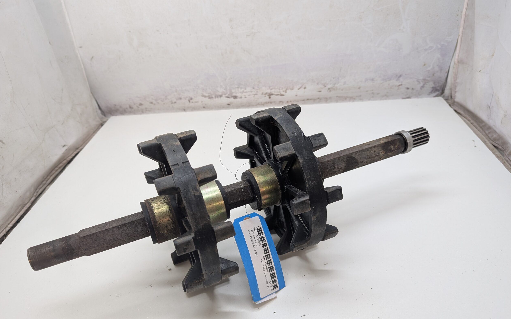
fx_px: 362
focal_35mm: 26
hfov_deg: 70.4
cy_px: 193
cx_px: 253
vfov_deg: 47.3
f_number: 1.68
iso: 70
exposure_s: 1/61.3
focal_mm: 6.9
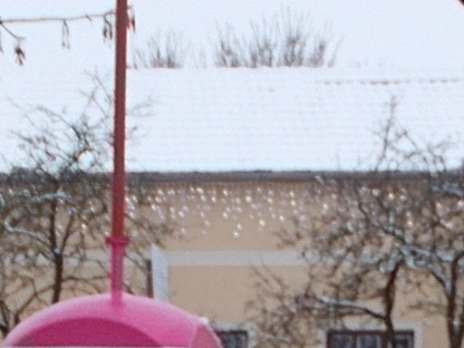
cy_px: 557
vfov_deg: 10.0
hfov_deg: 13.8
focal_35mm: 142
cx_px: 390
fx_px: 1903
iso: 80
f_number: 3.2
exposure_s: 1/80
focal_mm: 4.6
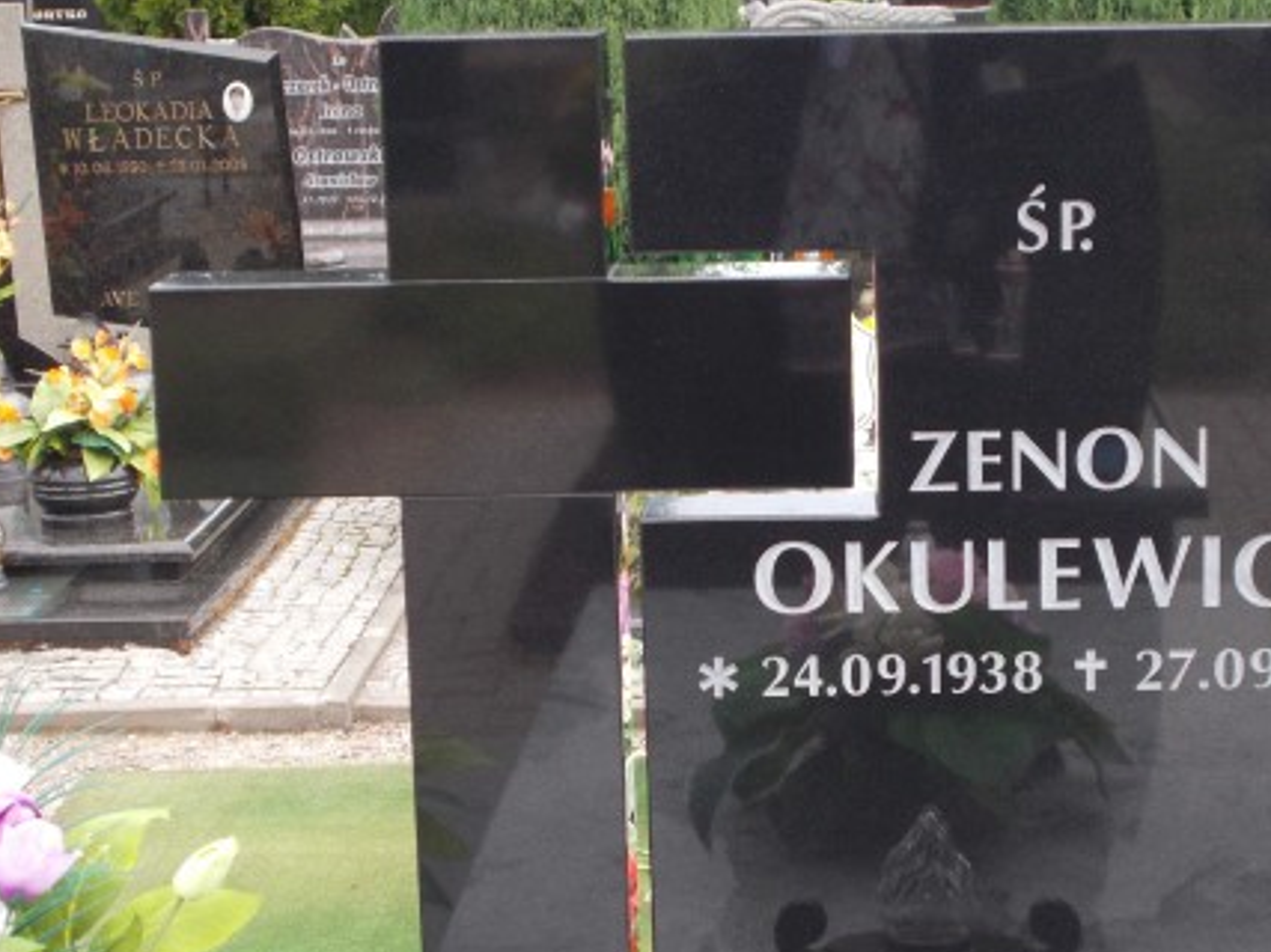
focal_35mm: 87
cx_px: 851
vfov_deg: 17.0
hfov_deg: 22.4
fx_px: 3193
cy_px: 544
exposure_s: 1/60
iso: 80
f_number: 4.9
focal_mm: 10.3
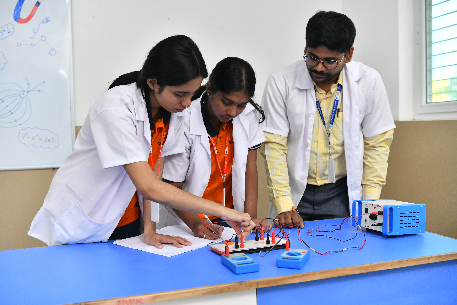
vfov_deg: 36.9
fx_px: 457
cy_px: 152
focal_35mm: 36
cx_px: 228
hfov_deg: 53.1
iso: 1600
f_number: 4.5
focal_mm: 36
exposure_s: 1/250
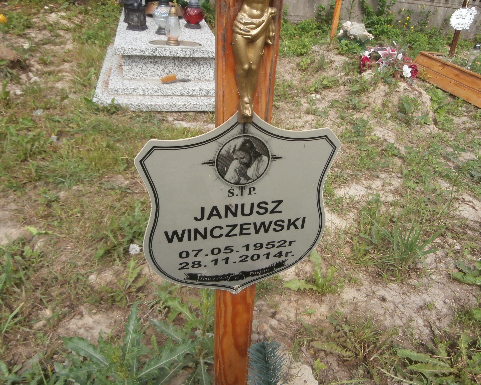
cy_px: 193
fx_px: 399
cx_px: 243
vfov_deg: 51.5
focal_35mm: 28
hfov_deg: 62.2
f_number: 3
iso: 100
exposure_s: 1/800
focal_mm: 4.2
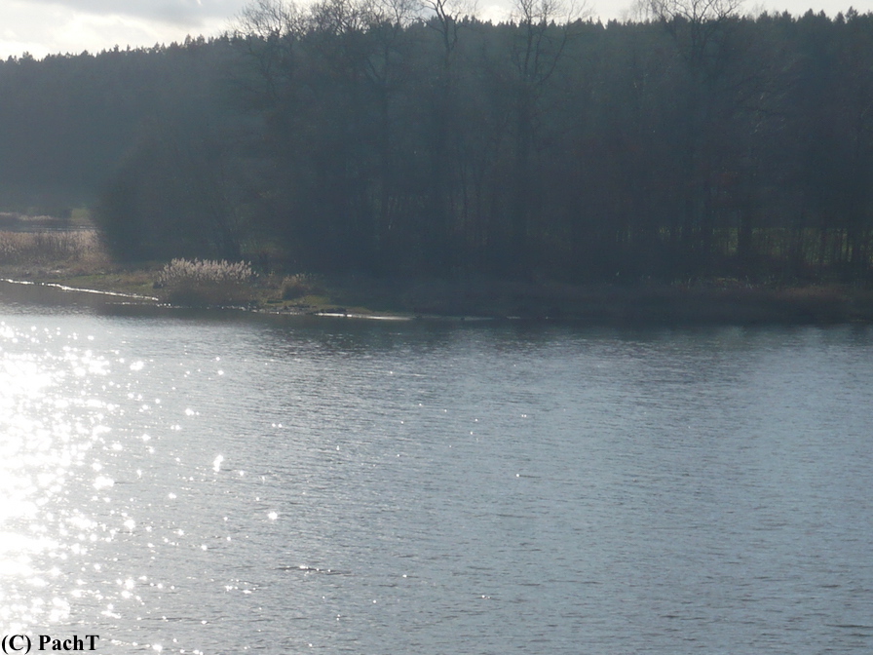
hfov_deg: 13.7
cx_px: 436
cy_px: 328
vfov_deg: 10.3
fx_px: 3632
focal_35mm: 144
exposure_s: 1/200
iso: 100
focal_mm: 17.4
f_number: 14
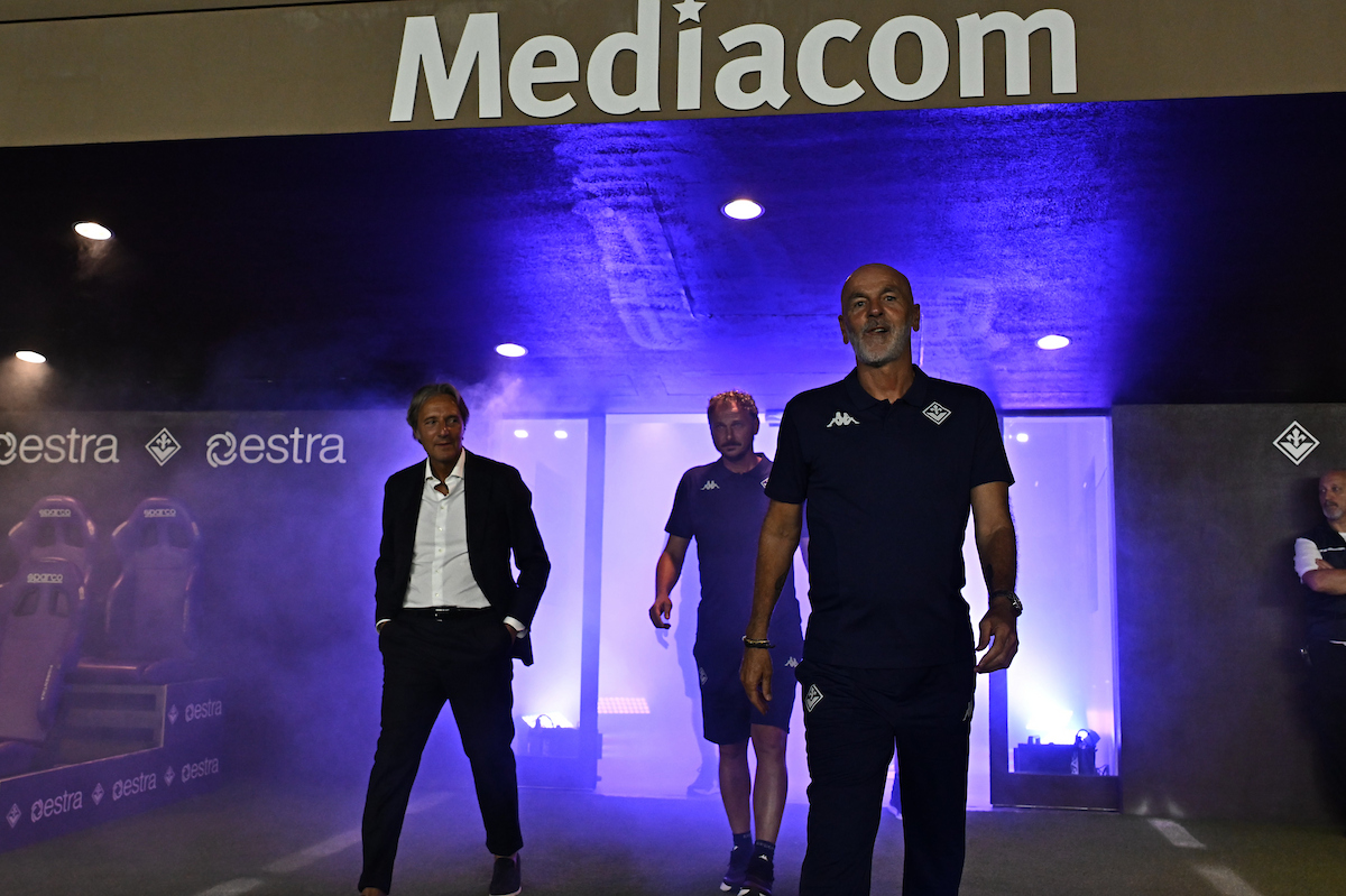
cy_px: 448
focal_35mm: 36
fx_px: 1345
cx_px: 673
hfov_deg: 53.2
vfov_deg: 36.8
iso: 2000
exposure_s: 1/400
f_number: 4
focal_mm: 24
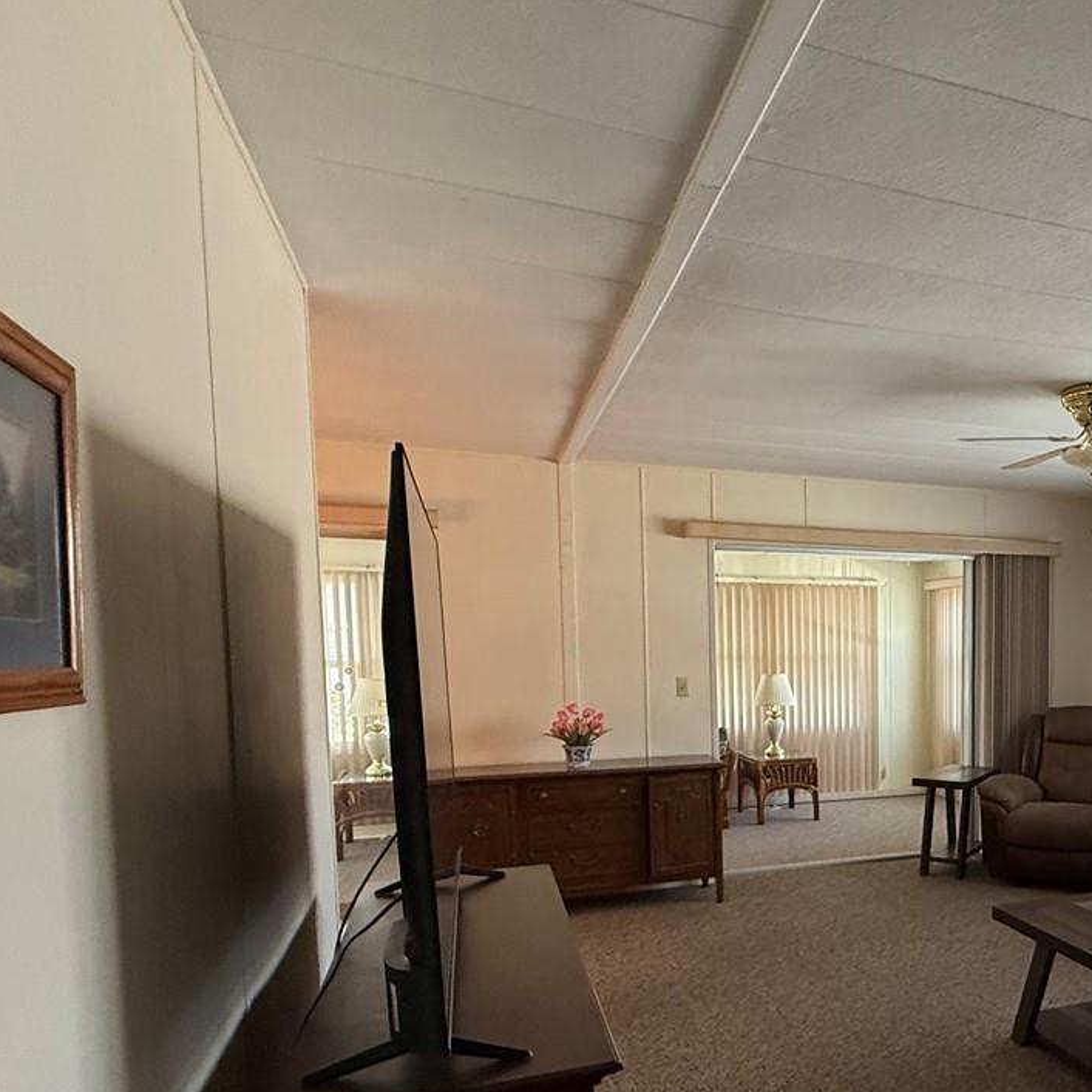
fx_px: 999
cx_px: 959
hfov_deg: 51.4
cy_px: 724
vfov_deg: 56.1
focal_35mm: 28
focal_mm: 2.22
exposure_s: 1/120
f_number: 2.2
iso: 320
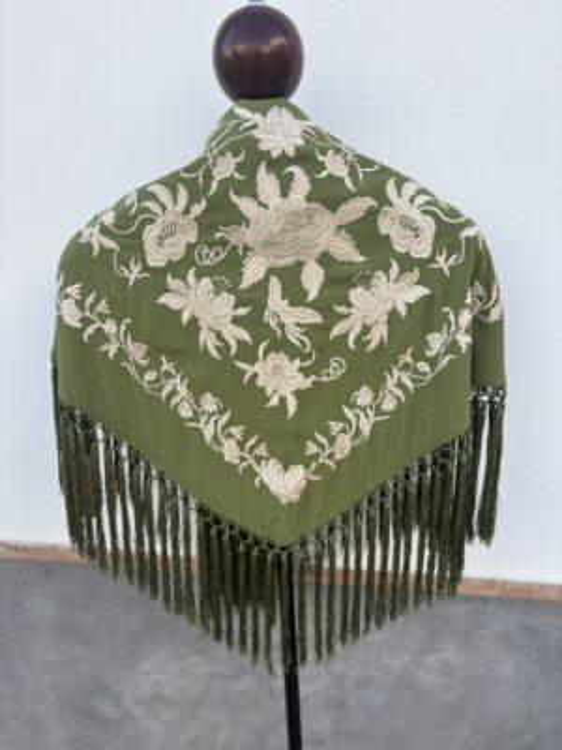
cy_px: 375
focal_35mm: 26
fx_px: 563
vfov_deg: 67.3
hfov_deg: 53.1
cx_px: 281
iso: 50
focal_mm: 5.96
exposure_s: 1/635
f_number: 1.6
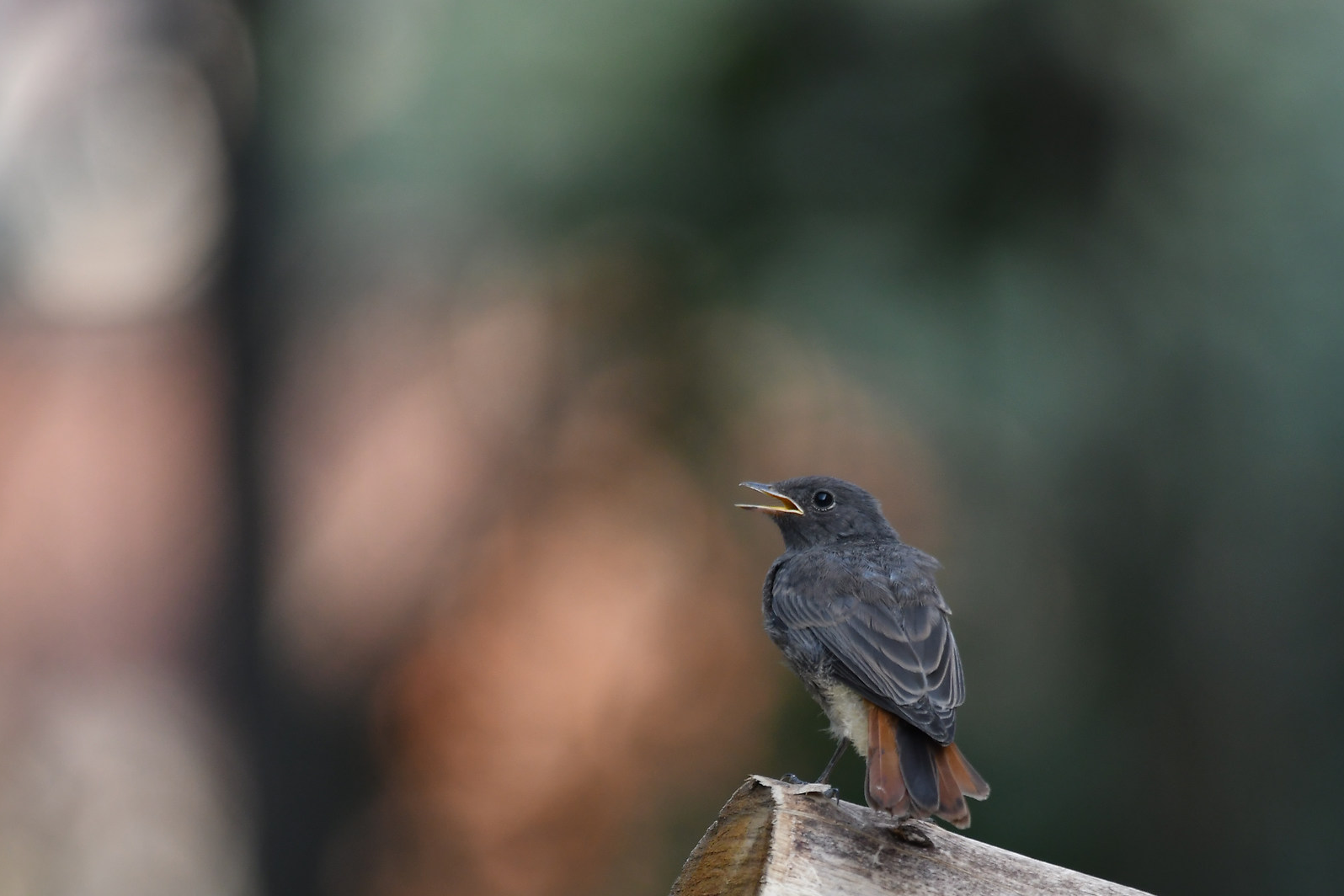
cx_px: 851
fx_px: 42109
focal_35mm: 1128
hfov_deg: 1.8
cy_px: 667
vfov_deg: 1.2
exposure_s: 1/640
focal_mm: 500
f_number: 6.3
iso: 640
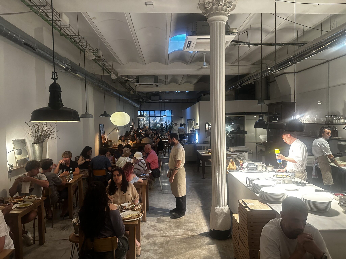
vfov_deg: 56.8
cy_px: 130
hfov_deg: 71.6
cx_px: 173
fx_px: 240
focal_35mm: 24
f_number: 1.78
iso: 500
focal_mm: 6.86
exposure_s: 1/50
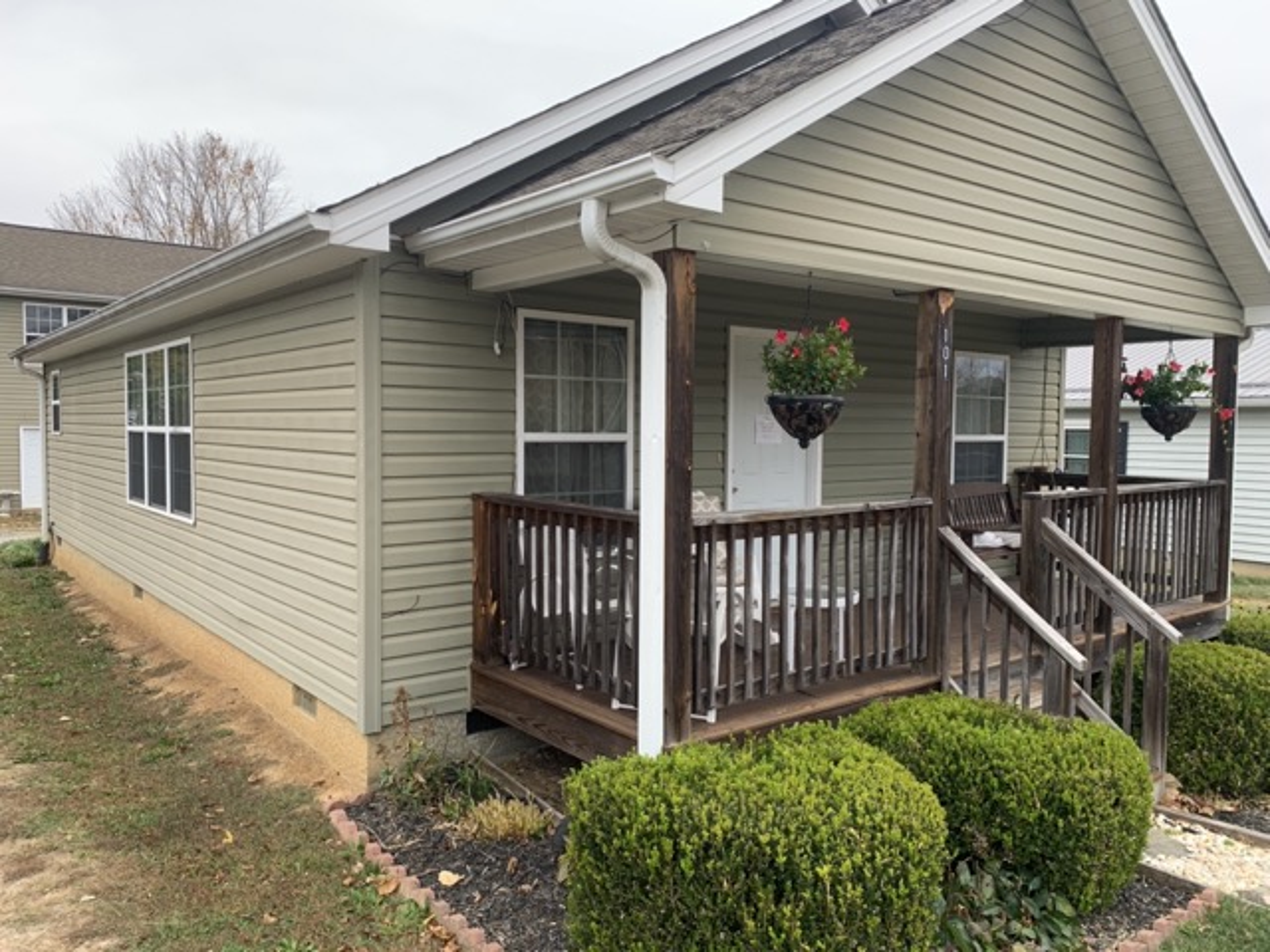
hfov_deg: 67.3
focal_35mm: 26
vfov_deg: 53.1
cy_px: 476
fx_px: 954
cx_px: 635
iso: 25
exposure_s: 1/214
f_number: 1.8
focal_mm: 4.25
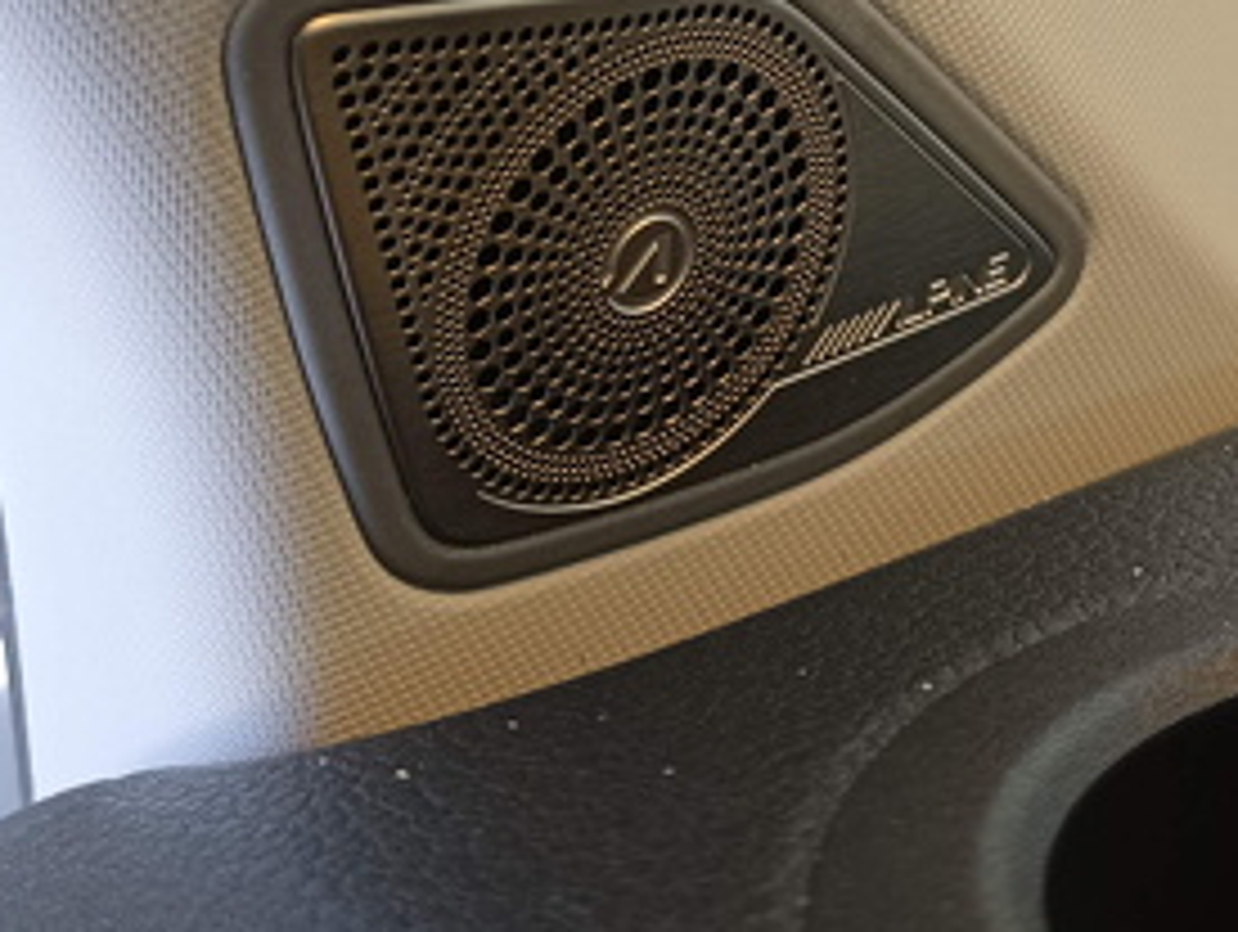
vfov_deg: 19.7
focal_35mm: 69
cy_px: -270
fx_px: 2471
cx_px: 657
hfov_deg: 28.1
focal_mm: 5.59
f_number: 1.88
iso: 424
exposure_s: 1/50.1
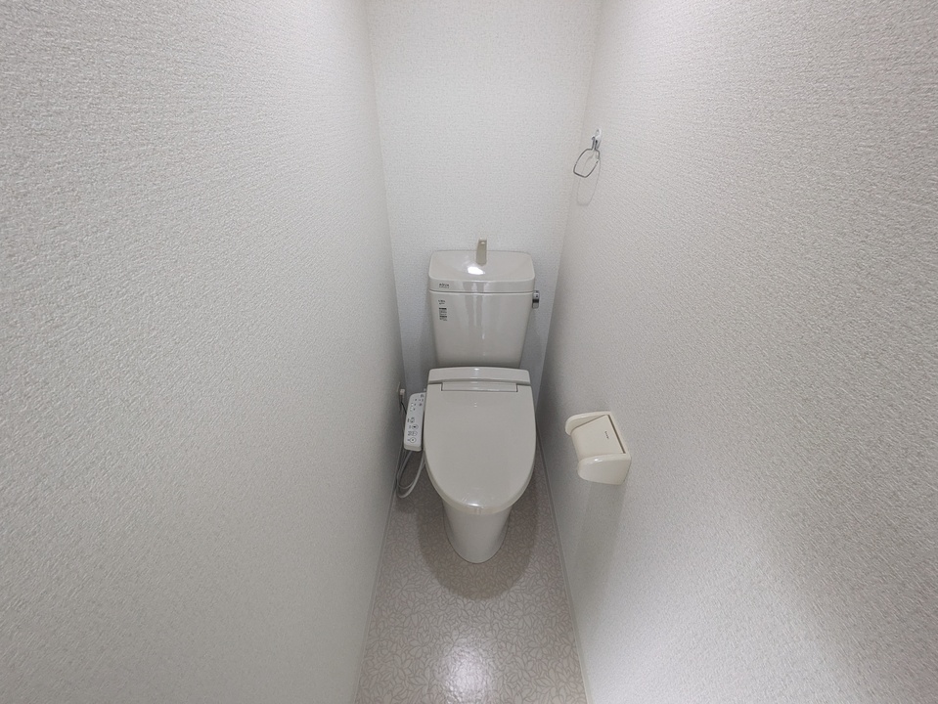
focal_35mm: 14
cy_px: 352
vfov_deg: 85.7
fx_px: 380
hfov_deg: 102.0
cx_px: 469
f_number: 2.2
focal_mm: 1.83
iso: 91
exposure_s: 1/40
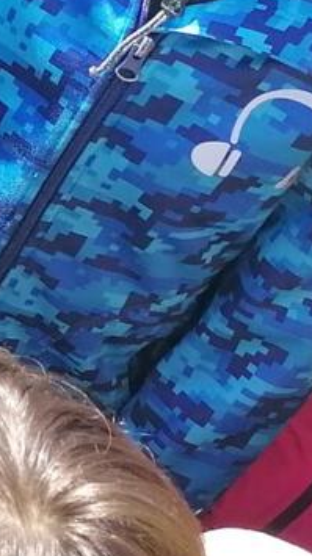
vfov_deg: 18.9
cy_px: 36
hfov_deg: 9.0
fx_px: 1637
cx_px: -607
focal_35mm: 111
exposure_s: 1/731
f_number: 1.8
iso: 160
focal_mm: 4.75
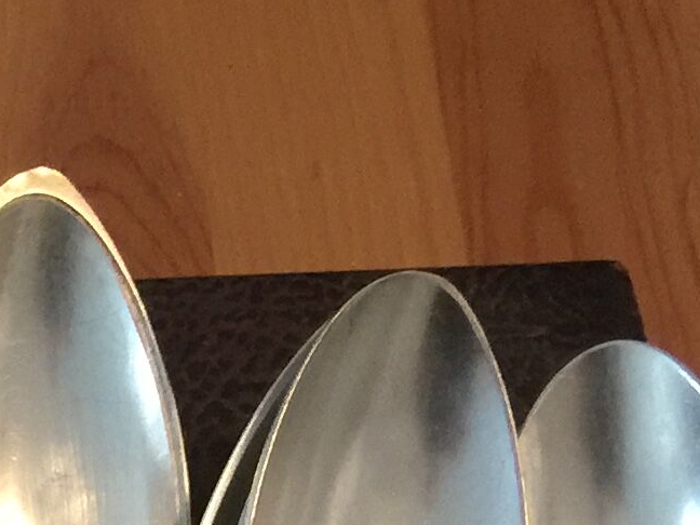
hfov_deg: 12.5
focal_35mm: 146
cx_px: -498
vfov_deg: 9.1
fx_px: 2952
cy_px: 1274
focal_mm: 4.15
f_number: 2.2
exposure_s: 1/17
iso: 125
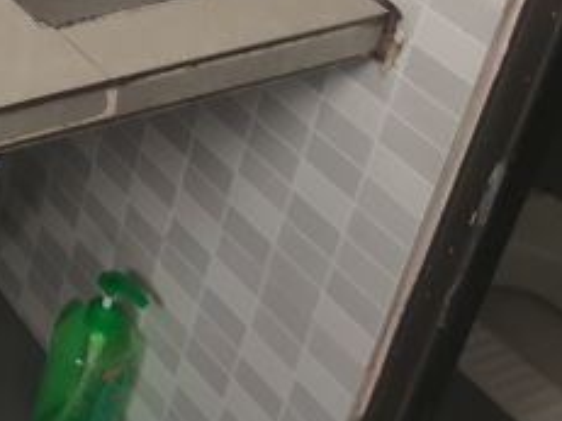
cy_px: -231
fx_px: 1347
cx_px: -365
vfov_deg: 16.1
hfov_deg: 19.4
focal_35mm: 83
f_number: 1.69
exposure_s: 1/92
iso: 400
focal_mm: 6.72
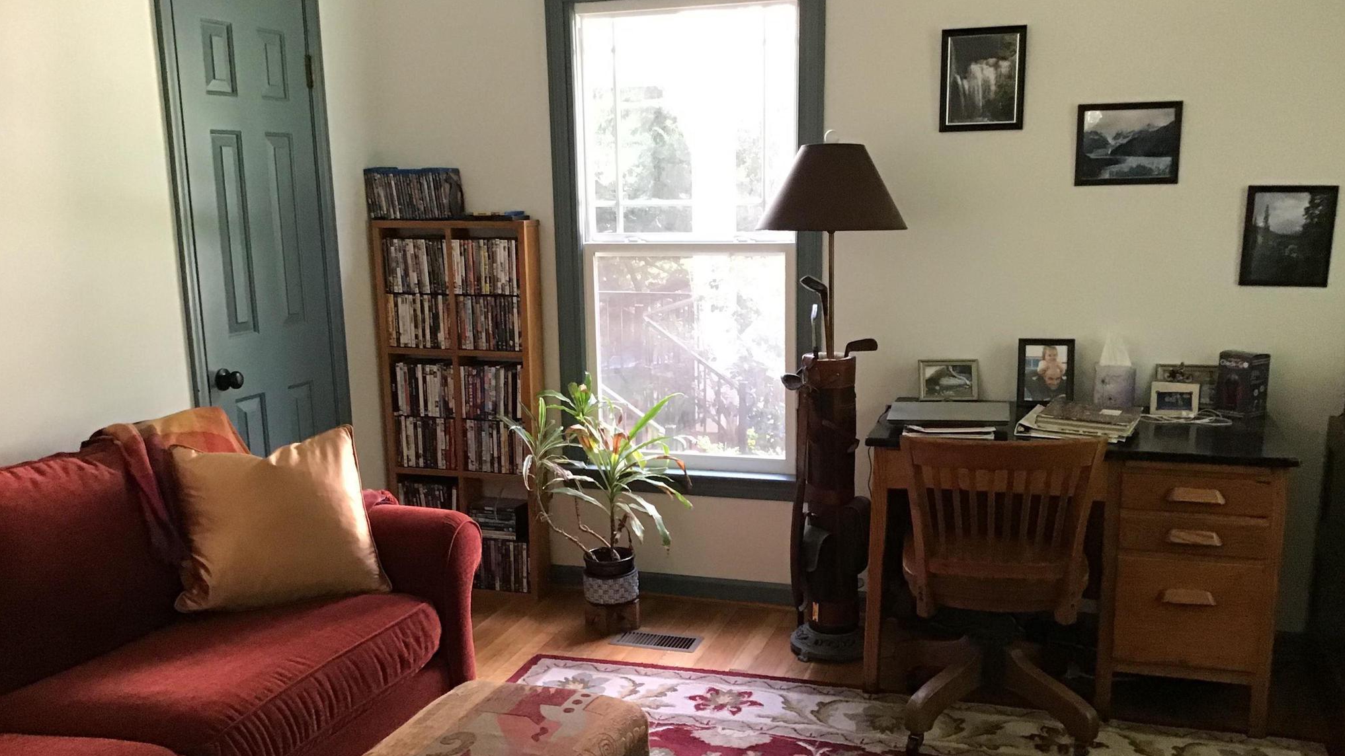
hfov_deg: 58.0
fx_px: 1213
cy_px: 451
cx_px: 674
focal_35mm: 34
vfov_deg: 34.5
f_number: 2.4
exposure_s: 1/30
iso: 200
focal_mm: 3.3
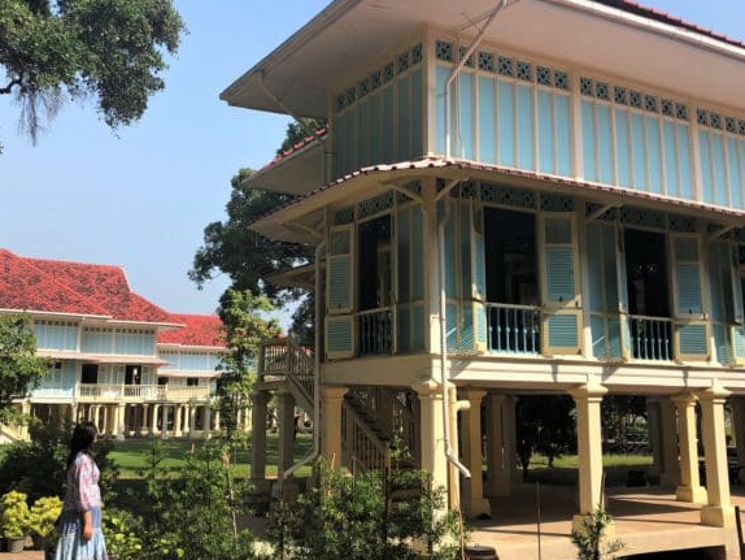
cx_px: 367
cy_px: 247
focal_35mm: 39
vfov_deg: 36.8
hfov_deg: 47.8
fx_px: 840
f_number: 1.8
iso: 20
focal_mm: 3.99
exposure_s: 1/1548
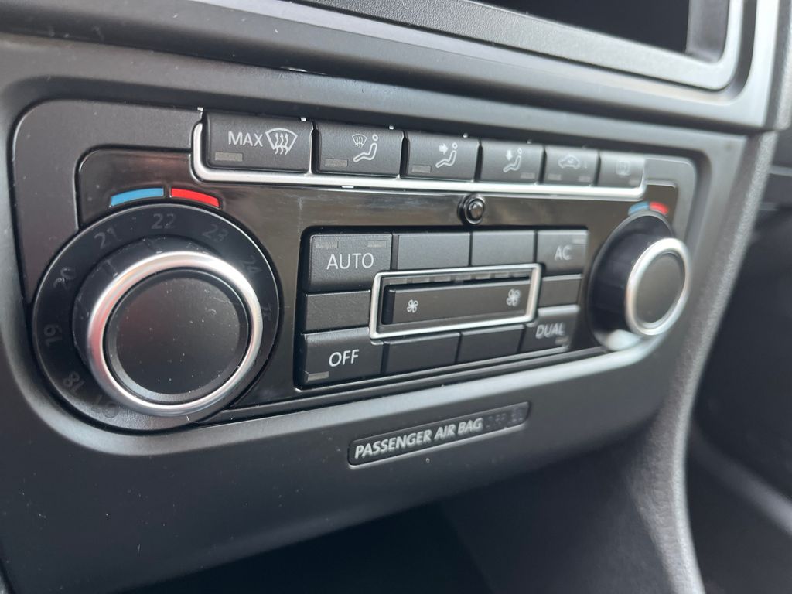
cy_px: 297
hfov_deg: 67.3
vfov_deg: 53.1
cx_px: 396
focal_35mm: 26
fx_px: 595
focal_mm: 5.1
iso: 160
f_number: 1.6
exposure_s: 1/60
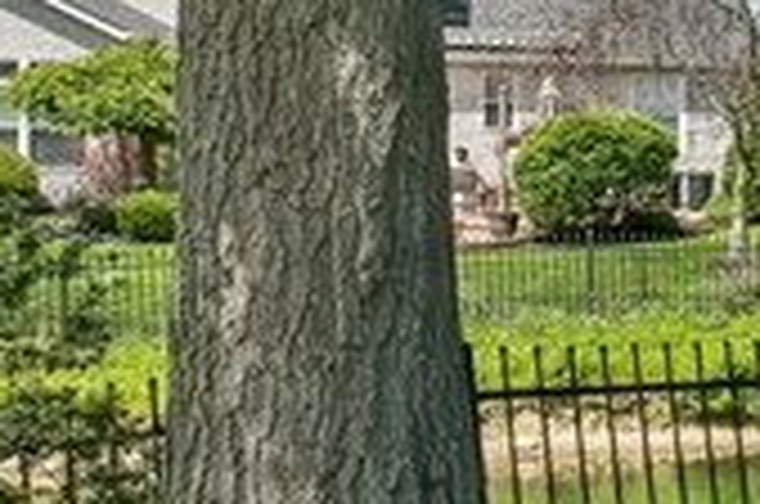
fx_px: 1896
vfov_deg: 15.1
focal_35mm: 90
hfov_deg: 14.4
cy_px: 187
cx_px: 1855
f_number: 8
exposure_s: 1/800
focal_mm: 14
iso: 640
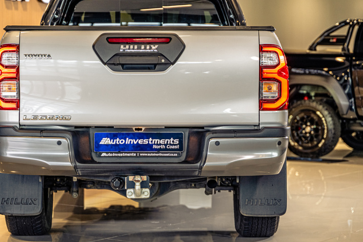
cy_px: 90
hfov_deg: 19.8
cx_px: 141
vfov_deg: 13.3
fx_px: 1039
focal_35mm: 103
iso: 640
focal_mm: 75
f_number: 2.8
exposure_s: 1/200
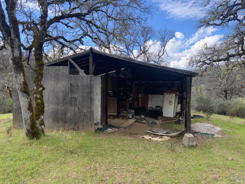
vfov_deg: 48.2
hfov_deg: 61.7
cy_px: 92
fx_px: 205
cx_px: 122
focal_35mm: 29
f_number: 1.8
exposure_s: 1/650
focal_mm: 3
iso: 16
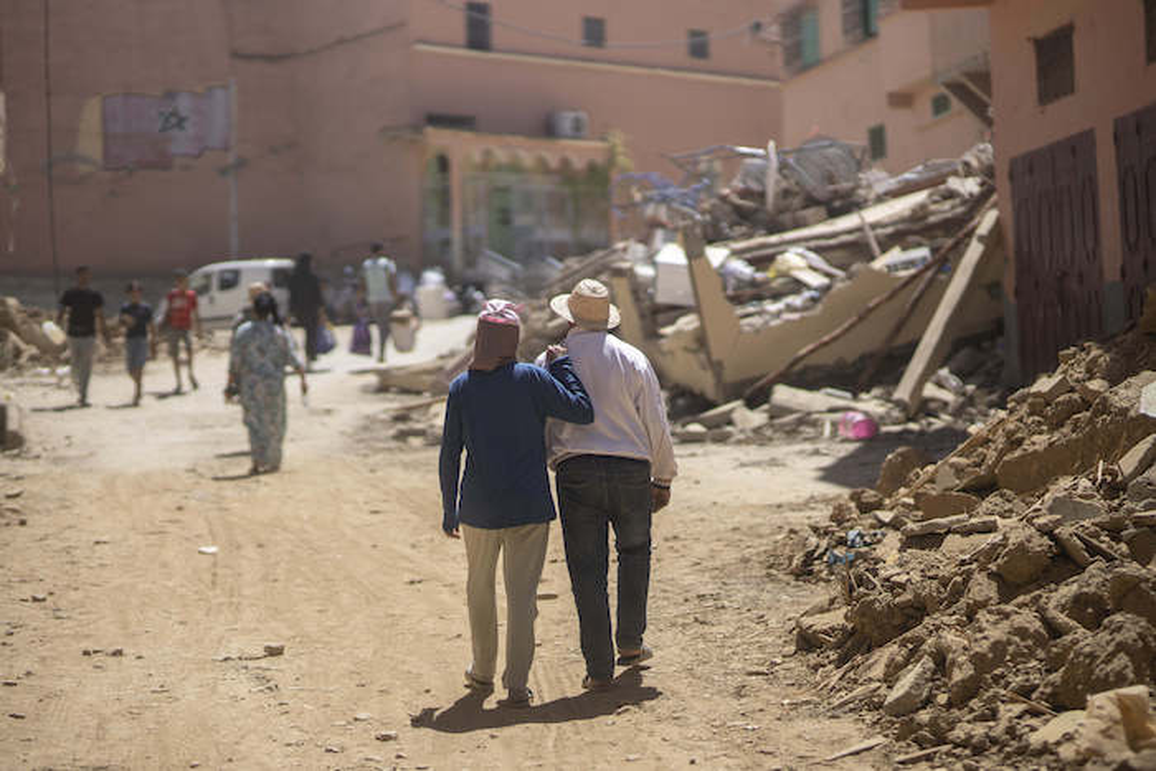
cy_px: 386
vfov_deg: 16.1
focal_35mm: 85
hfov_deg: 23.9
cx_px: 578
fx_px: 2730
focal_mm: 85
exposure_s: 1/8000
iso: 160
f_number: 1.8
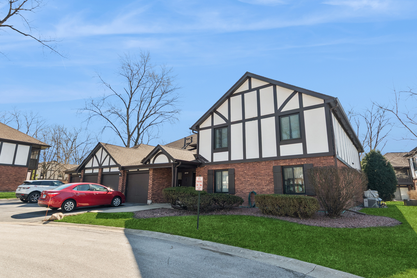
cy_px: 139
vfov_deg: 64.6
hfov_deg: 86.9
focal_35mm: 19
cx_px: 208
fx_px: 220
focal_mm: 13
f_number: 9
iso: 250
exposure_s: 1/200
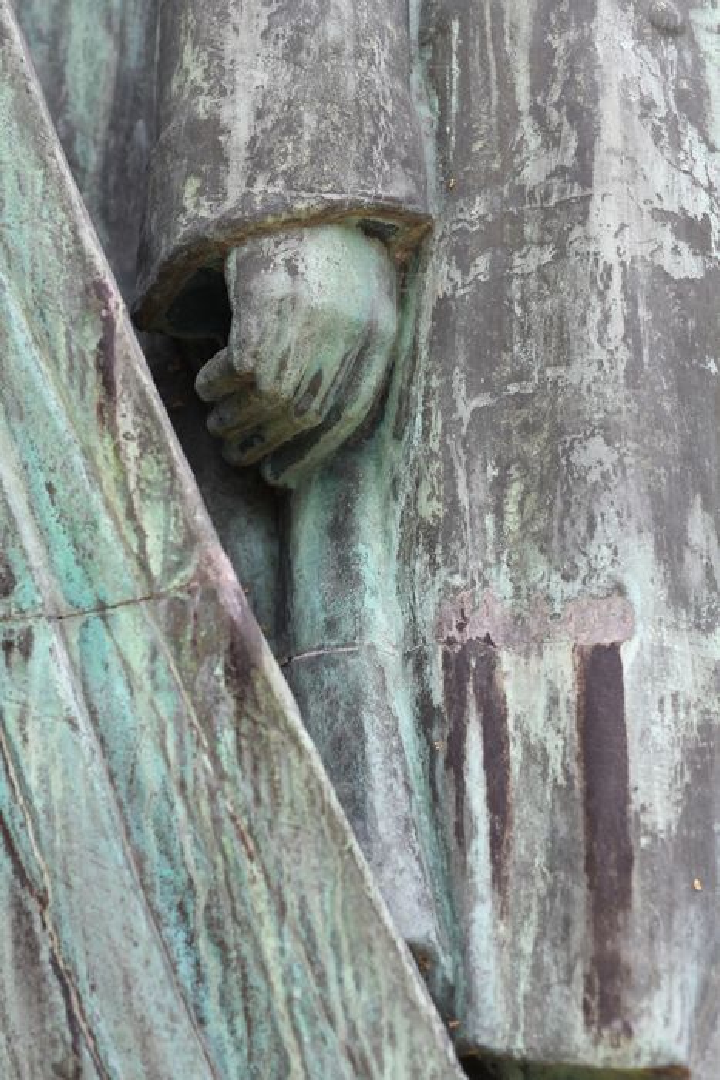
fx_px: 1499
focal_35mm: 50
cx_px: 360
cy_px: 540
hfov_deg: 27.0
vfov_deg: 39.6
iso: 64
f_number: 3.2
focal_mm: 50
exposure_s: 1/320
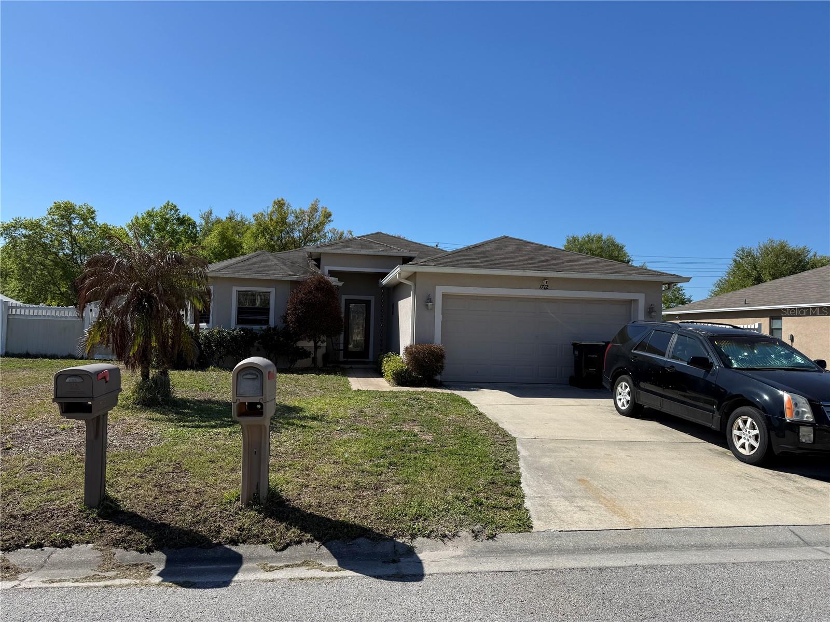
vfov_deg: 56.8
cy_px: 311
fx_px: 575
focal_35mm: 24
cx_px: 415
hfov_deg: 71.6
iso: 80
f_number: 1.78
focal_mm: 6.76
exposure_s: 1/4975
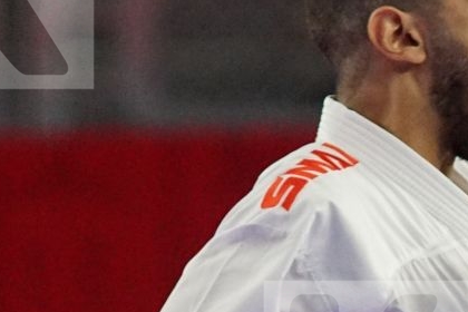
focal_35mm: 1156
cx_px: 745
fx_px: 15027
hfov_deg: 1.8
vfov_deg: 1.2
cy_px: 382
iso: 3200
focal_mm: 180
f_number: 2.8
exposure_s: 1/2000
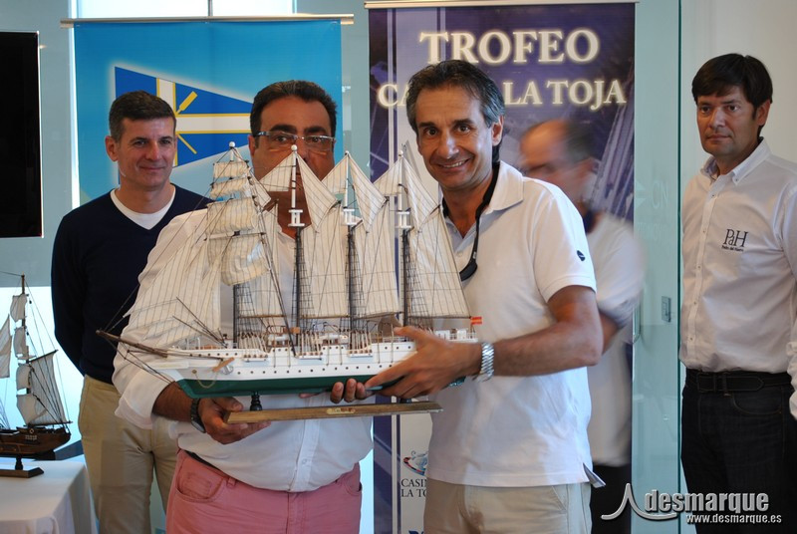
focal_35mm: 60
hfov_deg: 33.4
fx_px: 1330
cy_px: 267
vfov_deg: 22.7
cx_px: 398
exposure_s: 1/10
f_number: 5.3
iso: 100
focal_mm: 40
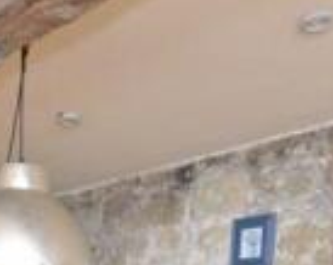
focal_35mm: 74
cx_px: -16
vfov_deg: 17.4
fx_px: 730
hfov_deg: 24.3
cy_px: 449
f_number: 4.5
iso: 400
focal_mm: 11
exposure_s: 1/80
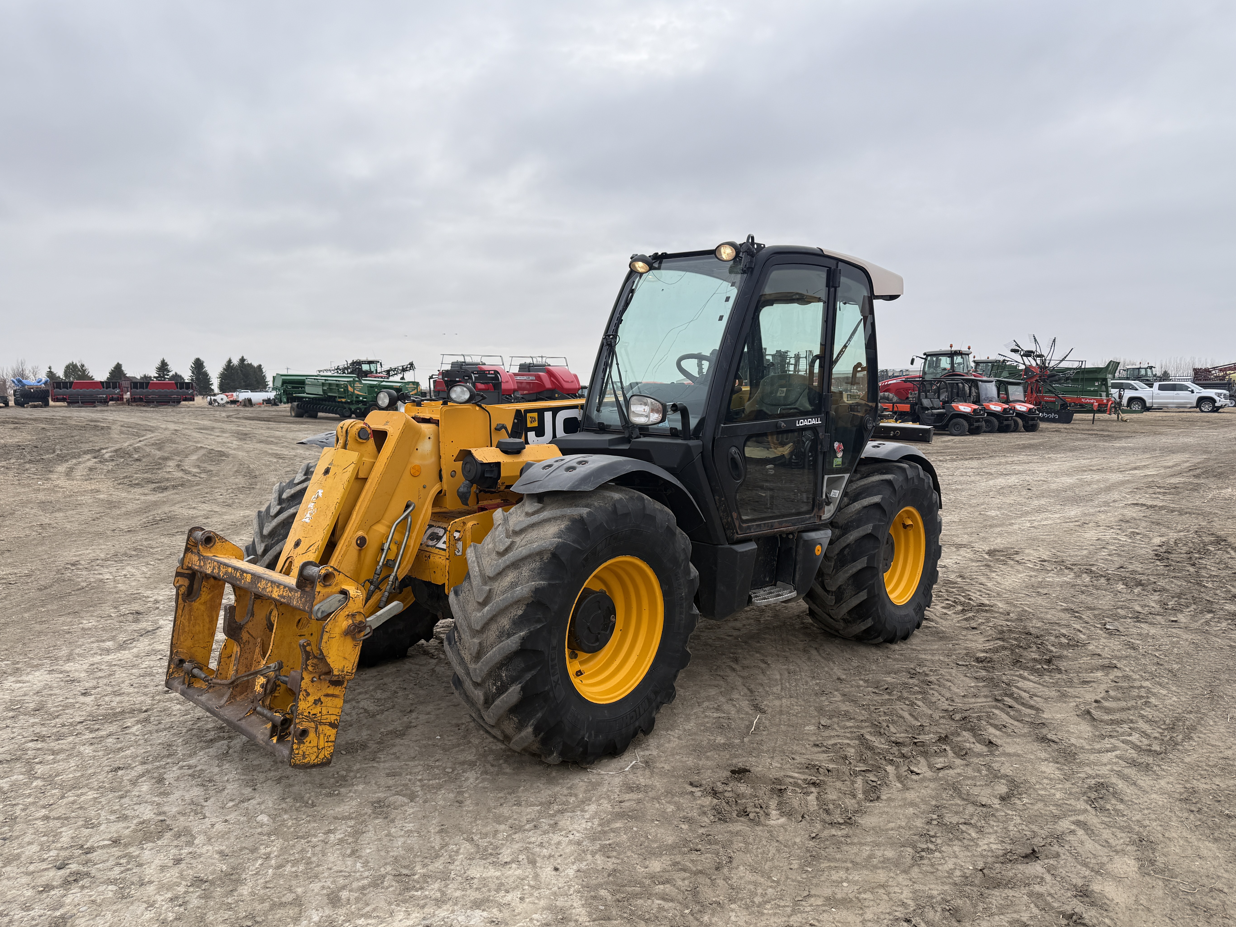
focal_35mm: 25
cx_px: 616
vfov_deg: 54.9
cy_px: 475
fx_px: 893
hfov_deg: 69.4
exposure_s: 1/2299
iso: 80
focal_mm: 6.76
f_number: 1.78
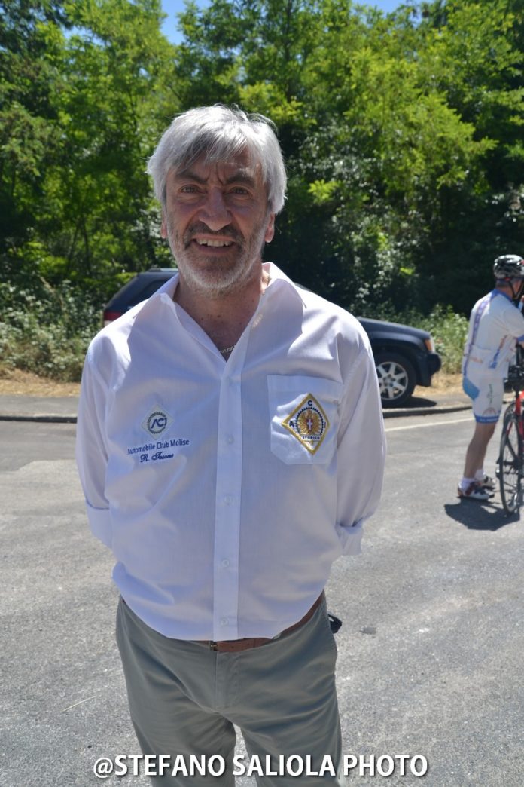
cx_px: 262
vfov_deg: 59.5
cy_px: 394
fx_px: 688
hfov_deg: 41.7
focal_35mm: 32
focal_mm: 21
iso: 100
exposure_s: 1/125
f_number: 5.6
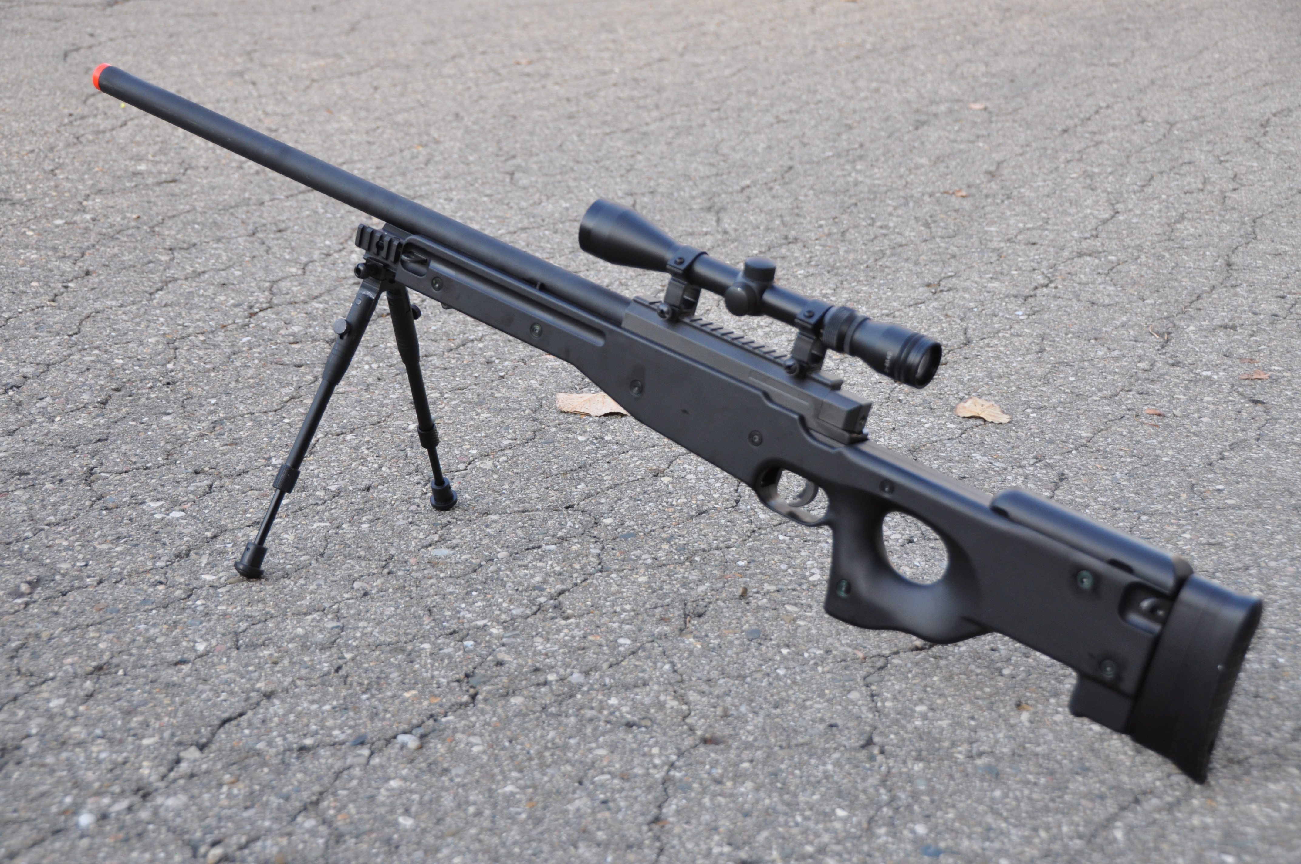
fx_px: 2166
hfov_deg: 33.4
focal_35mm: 60
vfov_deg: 22.6
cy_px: 432
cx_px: 650
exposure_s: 1/100
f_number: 4.5
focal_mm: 40
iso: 400
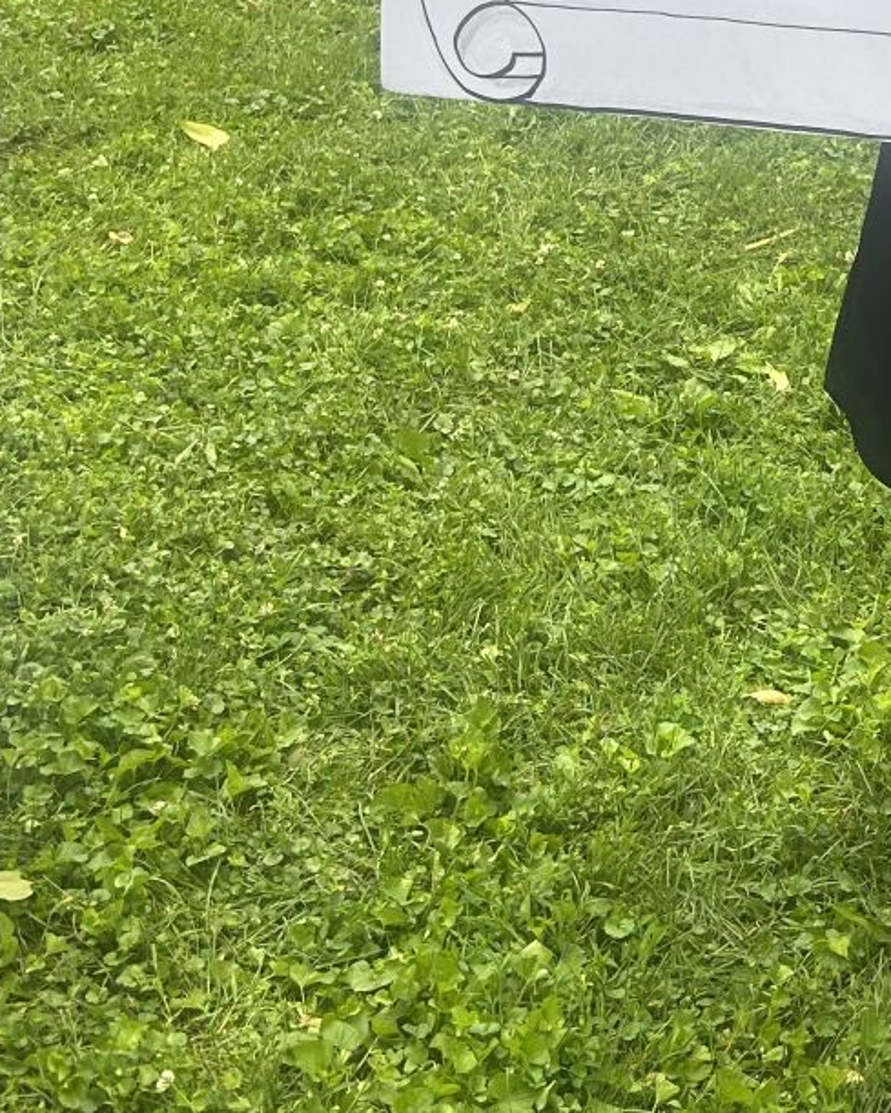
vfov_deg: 25.7
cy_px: -78
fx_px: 2274
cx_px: 1023
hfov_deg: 20.9
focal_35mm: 69
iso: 50
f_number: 1.5
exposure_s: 1/588
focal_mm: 5.7
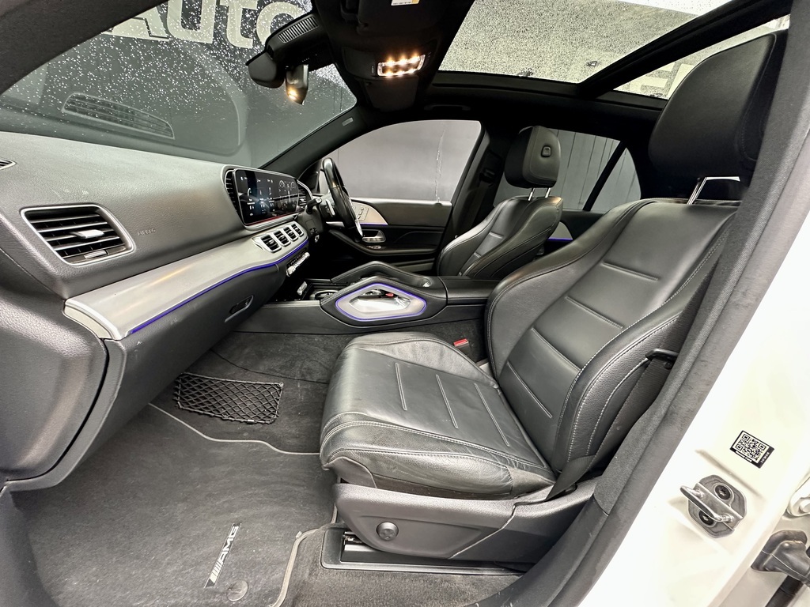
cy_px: 304
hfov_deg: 102.1
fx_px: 328
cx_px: 405
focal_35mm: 14
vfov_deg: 85.7
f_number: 2.2
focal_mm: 2.22
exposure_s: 1/60
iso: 400
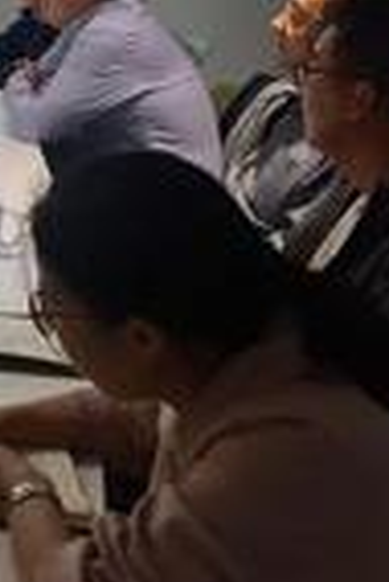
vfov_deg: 23.4
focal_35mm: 85
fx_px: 1374
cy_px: 80
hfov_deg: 13.9
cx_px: -364
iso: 50
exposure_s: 1/33
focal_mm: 4.15
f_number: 2.2
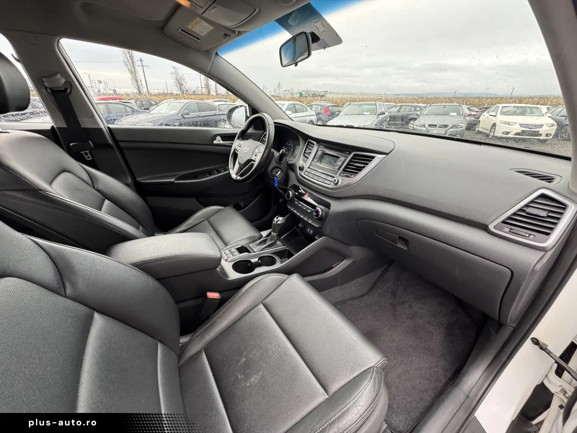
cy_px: 216
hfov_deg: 102.1
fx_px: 233
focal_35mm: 14
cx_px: 288
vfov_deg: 85.7
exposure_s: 1/69
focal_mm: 2.22
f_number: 2.2
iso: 320
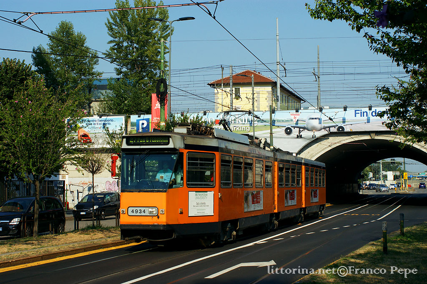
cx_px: 214
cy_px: 142
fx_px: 800
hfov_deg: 29.9
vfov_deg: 20.1
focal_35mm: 68
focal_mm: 45
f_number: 9
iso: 200
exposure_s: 1/500
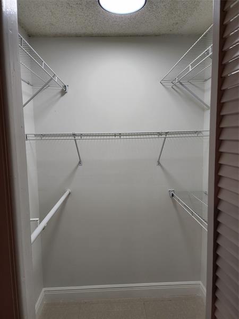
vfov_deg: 73.9
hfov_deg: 58.9
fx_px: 212
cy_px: 160
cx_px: 120
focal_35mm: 23
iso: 100
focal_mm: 6.4
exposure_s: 1/180
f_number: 1.8
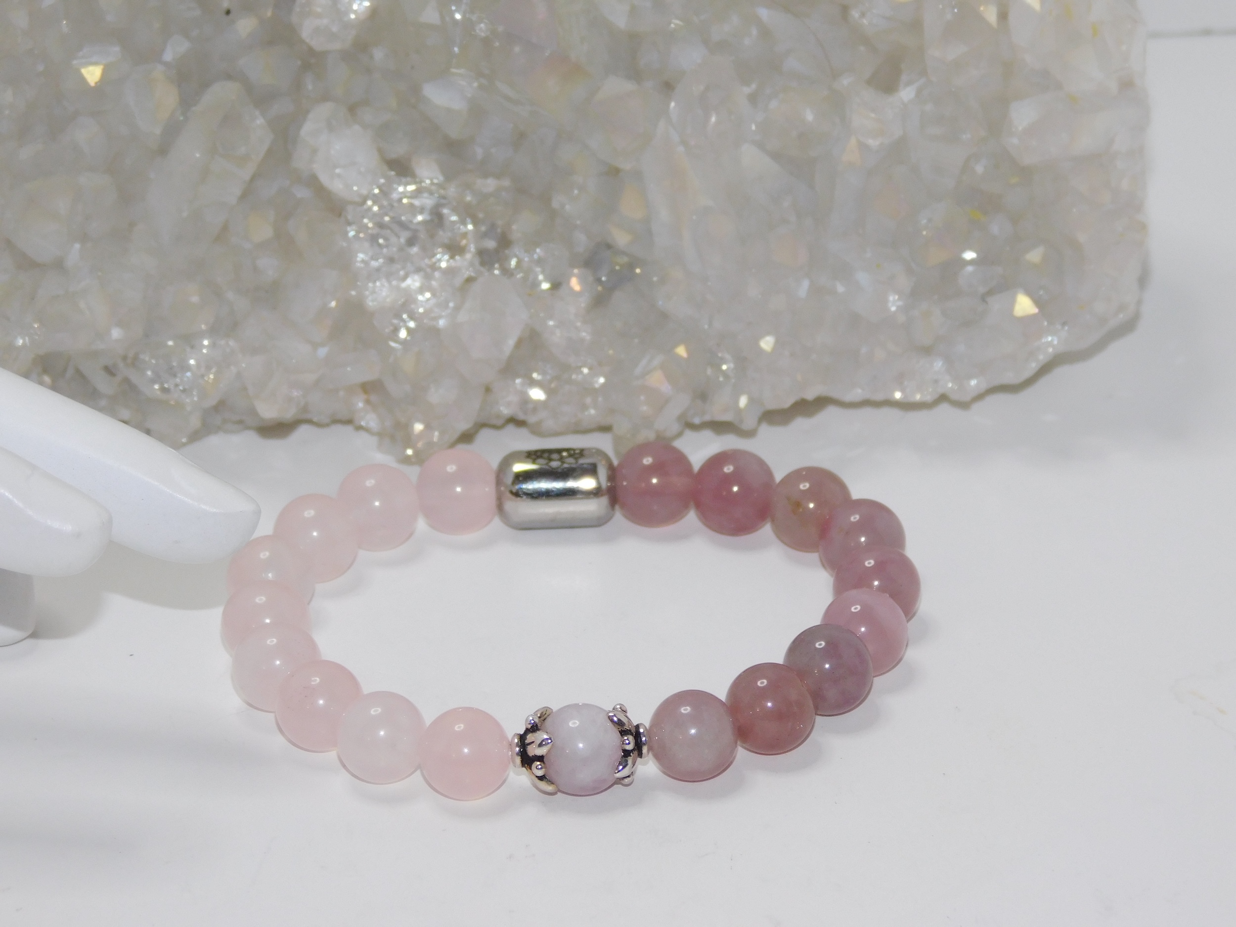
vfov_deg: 8.7
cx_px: 618
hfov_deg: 11.6
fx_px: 6070
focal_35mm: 170
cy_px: 464
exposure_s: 1/60
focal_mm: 30.1
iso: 200
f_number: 5.3
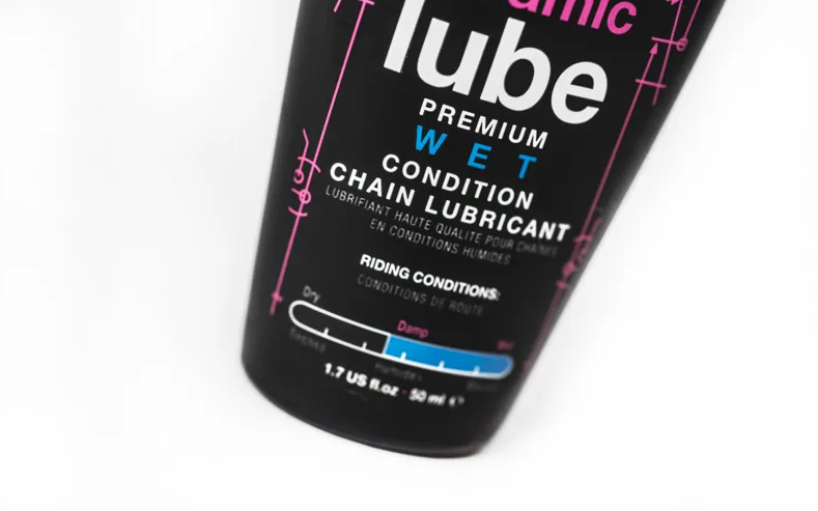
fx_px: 1382
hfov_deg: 33.0
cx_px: 404
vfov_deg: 21.0
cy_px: 244
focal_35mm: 62
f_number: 7.1
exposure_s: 1/125
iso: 100
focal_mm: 60
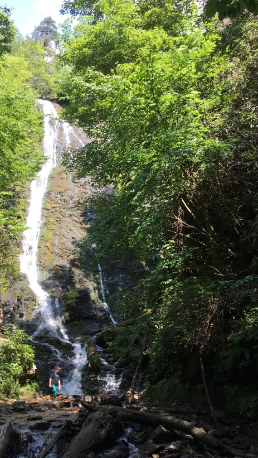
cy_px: 230
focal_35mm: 32
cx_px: 112
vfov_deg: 61.0
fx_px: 389
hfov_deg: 36.6
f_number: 2.2
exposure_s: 1/278
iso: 25
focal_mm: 4.15
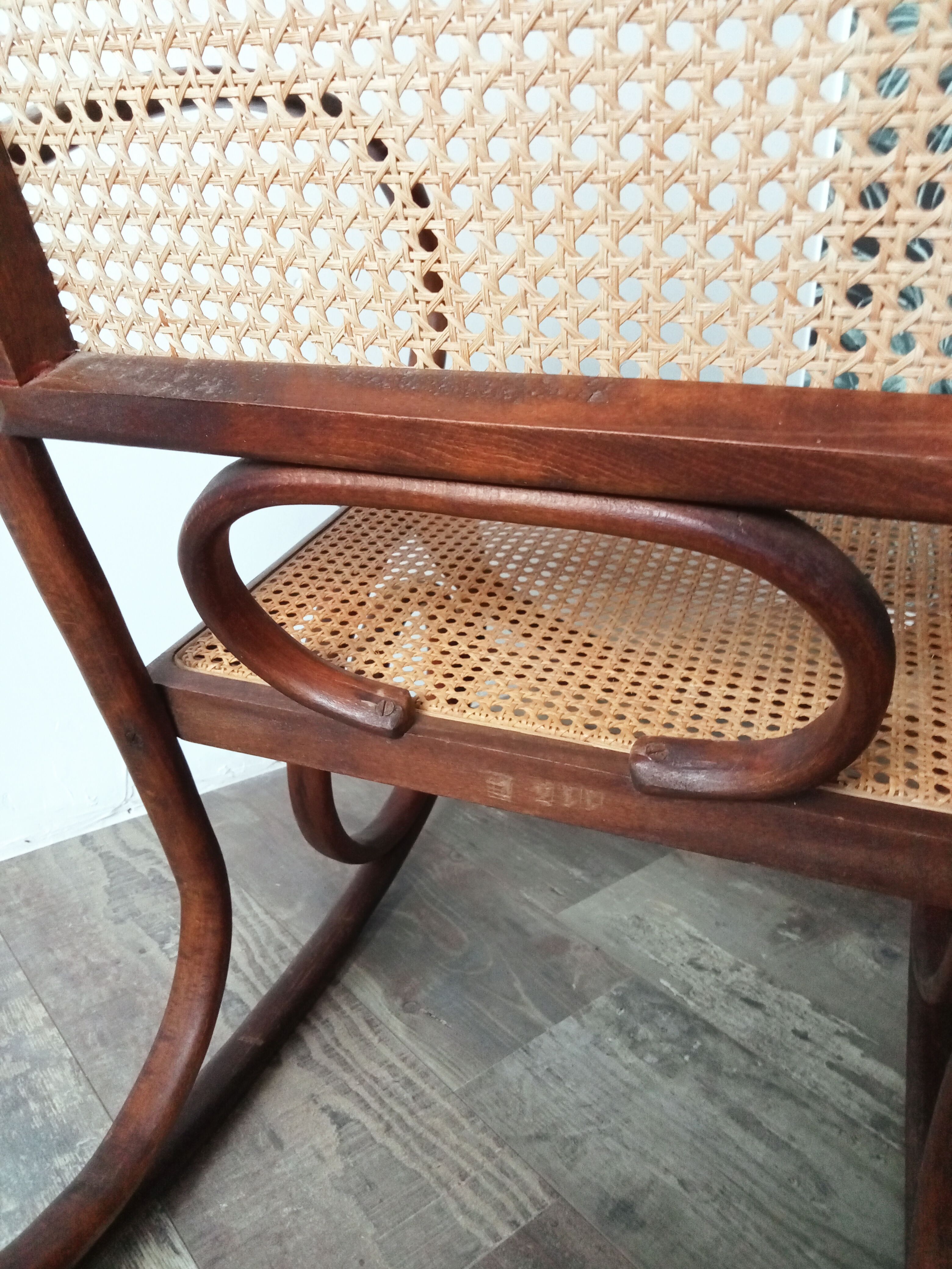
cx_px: 476
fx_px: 1027
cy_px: 634
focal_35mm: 28
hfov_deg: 49.7
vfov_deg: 63.4
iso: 621
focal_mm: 3.46
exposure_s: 1/33.3
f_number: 2.2
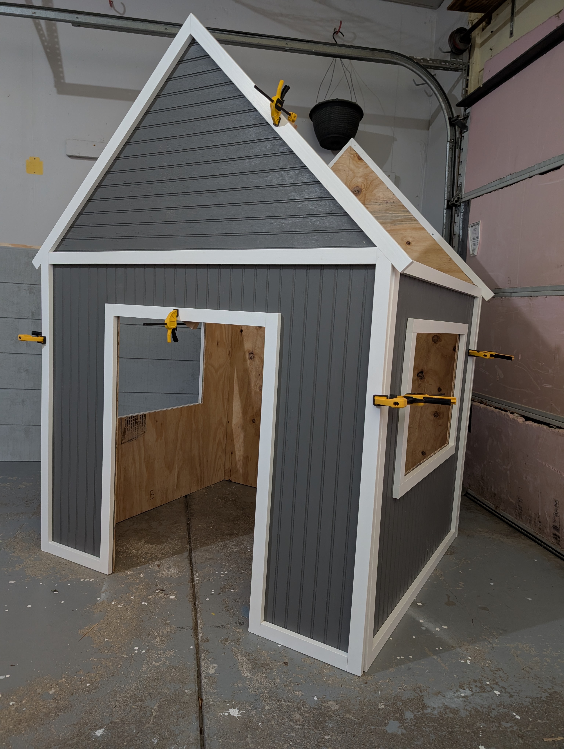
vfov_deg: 71.5
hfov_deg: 56.9
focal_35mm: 24
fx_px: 520
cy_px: 374
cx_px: 282
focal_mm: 6.9
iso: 478
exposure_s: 1/24
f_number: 1.68
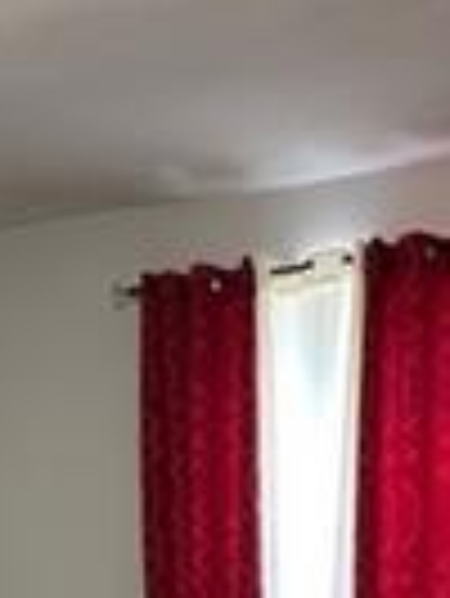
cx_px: -81
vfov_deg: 21.7
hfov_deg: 17.4
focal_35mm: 81
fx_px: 1402
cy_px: 778
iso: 160
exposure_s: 1/60
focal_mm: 2.22
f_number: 2.2
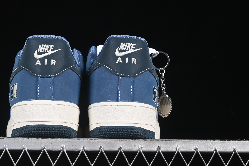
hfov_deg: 19.6
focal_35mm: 104
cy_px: 66
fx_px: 719
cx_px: 87
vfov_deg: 13.2
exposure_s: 1/60
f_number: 7.1
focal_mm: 50
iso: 160
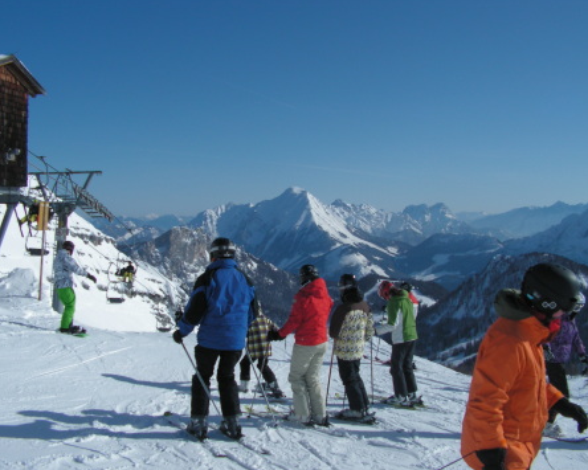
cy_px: 236
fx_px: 661
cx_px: 297
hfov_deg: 47.9
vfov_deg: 39.1
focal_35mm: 38
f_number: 3.2
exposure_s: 1/2000
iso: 50
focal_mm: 6
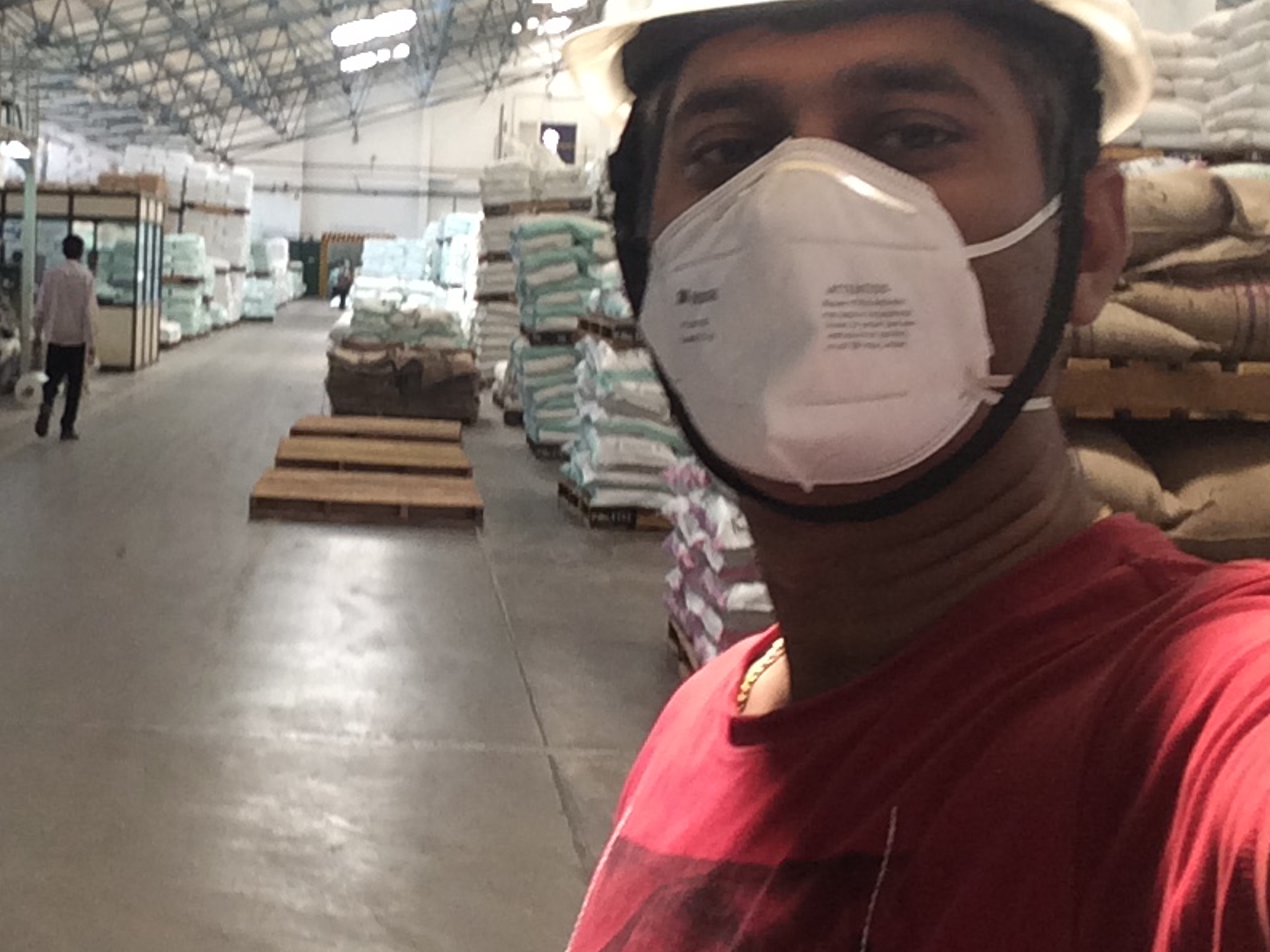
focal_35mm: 50
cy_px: 342
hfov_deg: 37.0
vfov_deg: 29.0
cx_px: 280
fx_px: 1834
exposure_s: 1/30
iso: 80
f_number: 2.4
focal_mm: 2.15
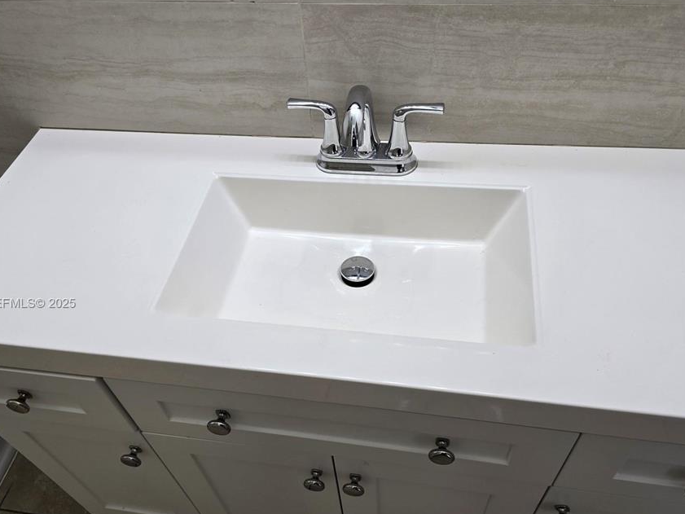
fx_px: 554
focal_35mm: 28
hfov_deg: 63.4
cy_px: 304
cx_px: 330
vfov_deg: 49.5
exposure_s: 1/120
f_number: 1.7
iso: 80
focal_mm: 6.3
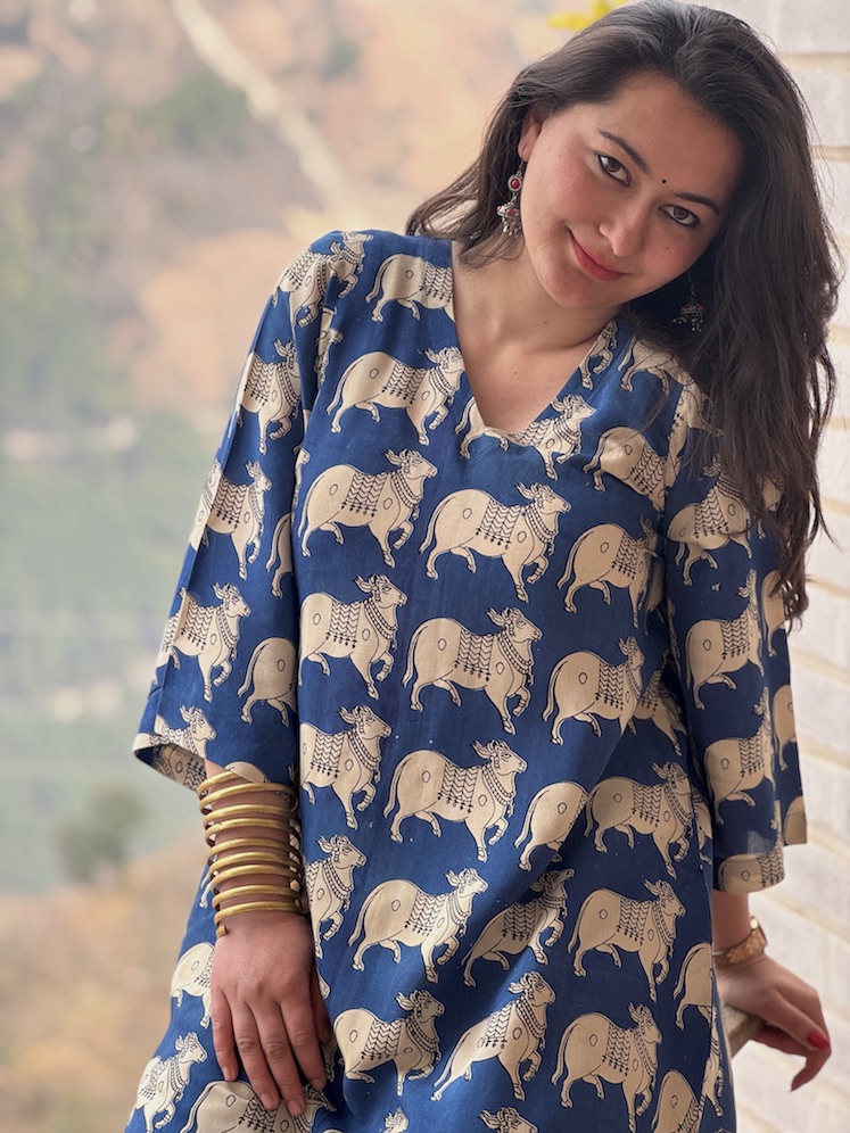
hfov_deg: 19.1
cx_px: 425
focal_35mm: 77
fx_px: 2521
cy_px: 566
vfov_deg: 25.3
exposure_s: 1/99
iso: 64
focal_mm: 9
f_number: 2.8
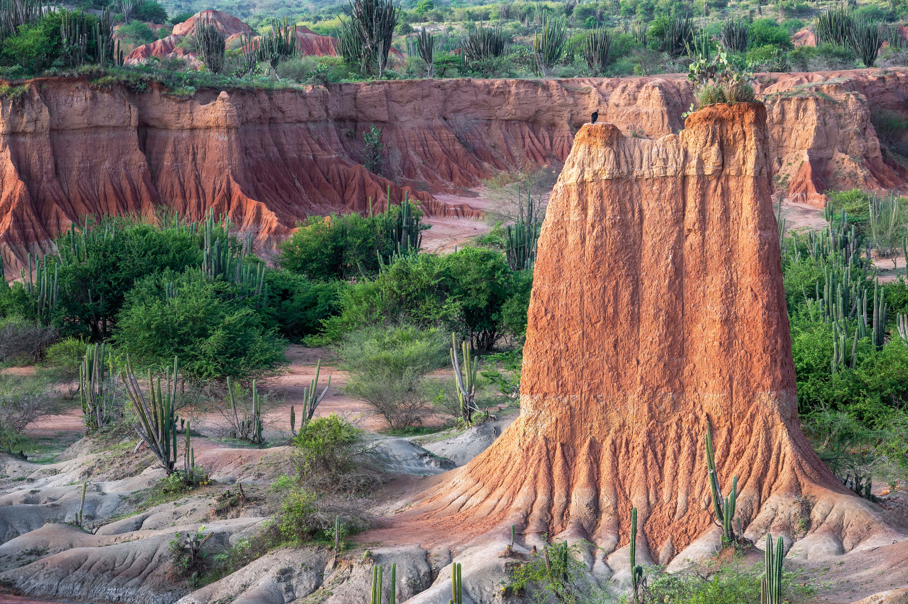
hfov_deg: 19.5
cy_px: 302
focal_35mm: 105
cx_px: 454
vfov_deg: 13.0
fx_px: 2647
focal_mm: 105
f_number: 8
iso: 200
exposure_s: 1/160
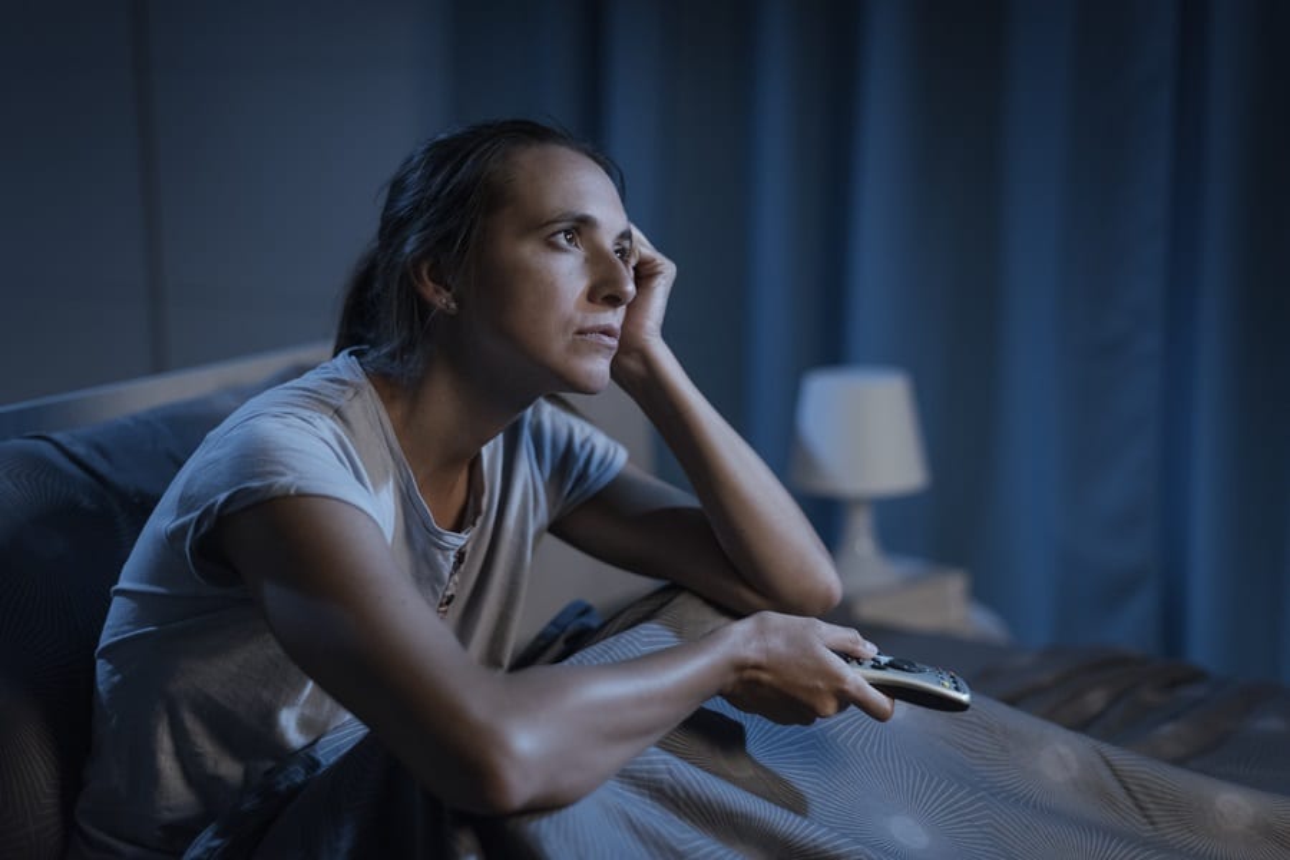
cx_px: 645
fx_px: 1792
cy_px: 430
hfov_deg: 39.6
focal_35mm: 50
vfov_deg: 27.0
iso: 320
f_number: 1.8
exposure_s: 1/50
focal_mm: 50
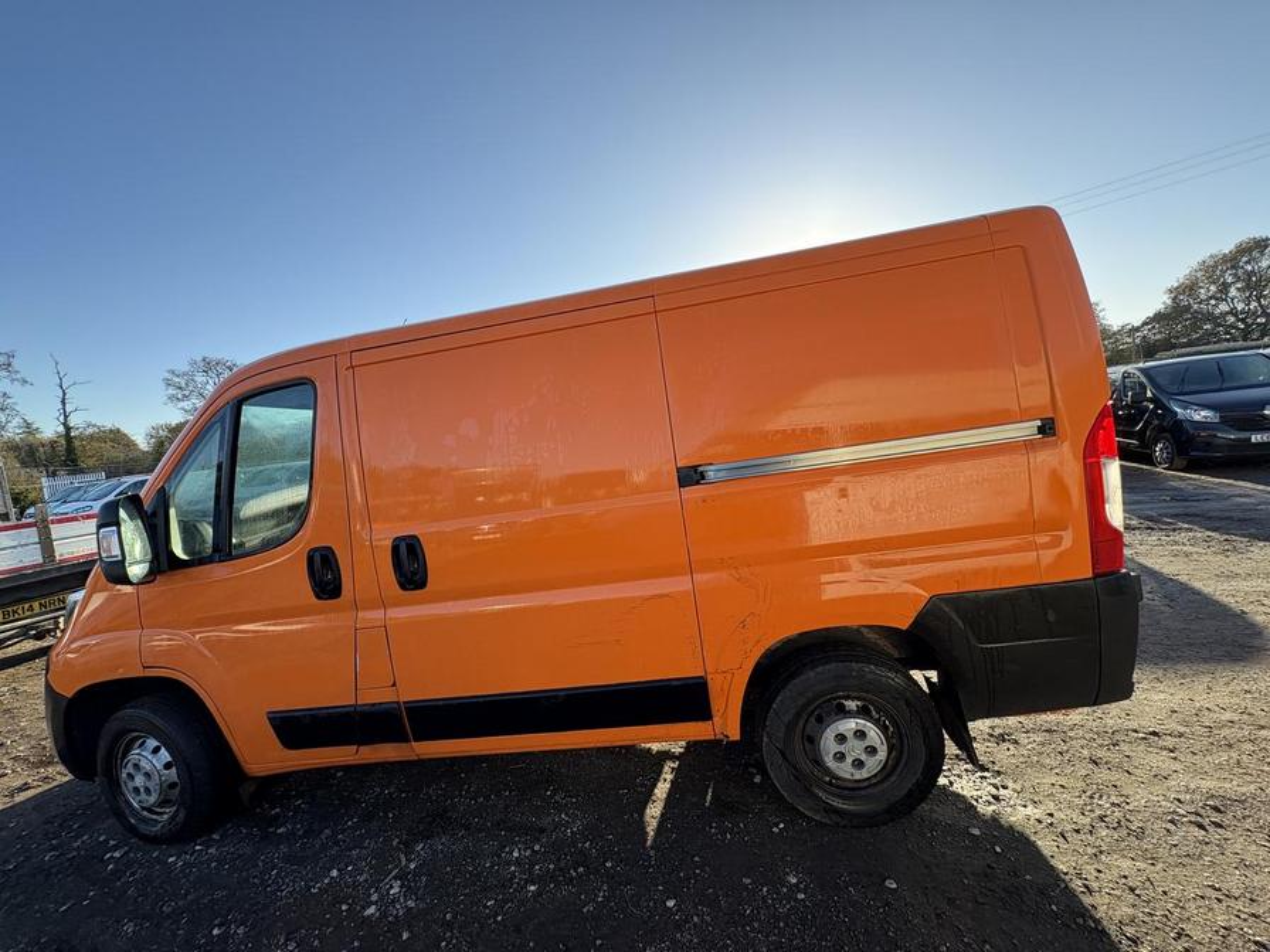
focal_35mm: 14
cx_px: 635
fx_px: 514
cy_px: 476
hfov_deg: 102.1
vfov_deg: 85.7
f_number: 2.2
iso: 50
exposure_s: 1/375
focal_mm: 2.22
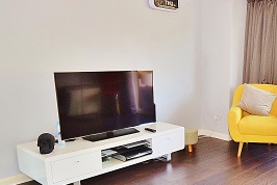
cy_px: 127
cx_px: 229
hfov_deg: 47.4
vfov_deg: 34.7
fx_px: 293
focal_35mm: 38
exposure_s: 1/80
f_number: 4.5
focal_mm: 10
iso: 800
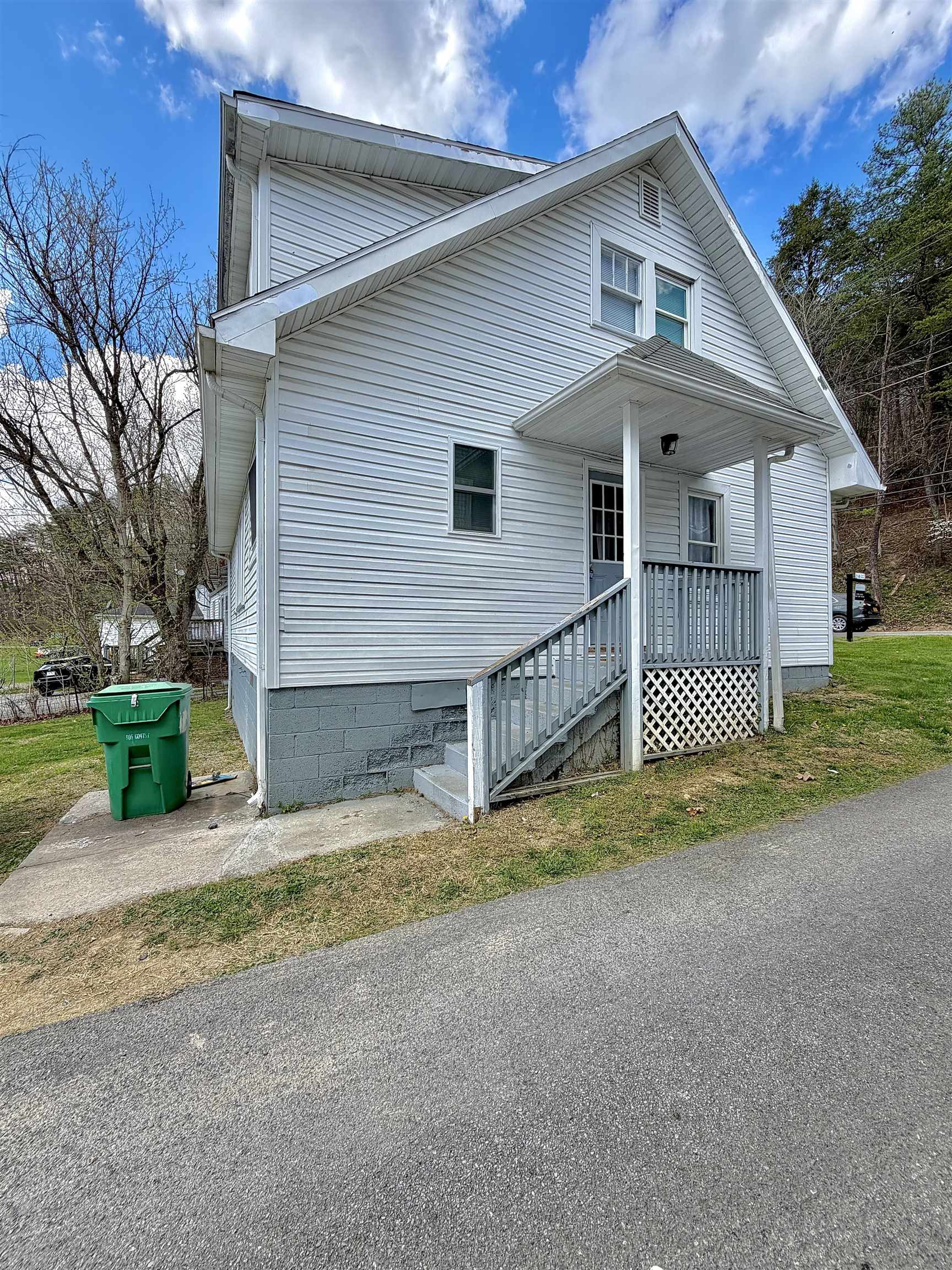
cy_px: 635
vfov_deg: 102.1
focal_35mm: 14
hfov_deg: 85.7
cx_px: 476
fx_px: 513
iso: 40
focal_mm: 2.22
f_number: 2.2
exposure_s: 1/574
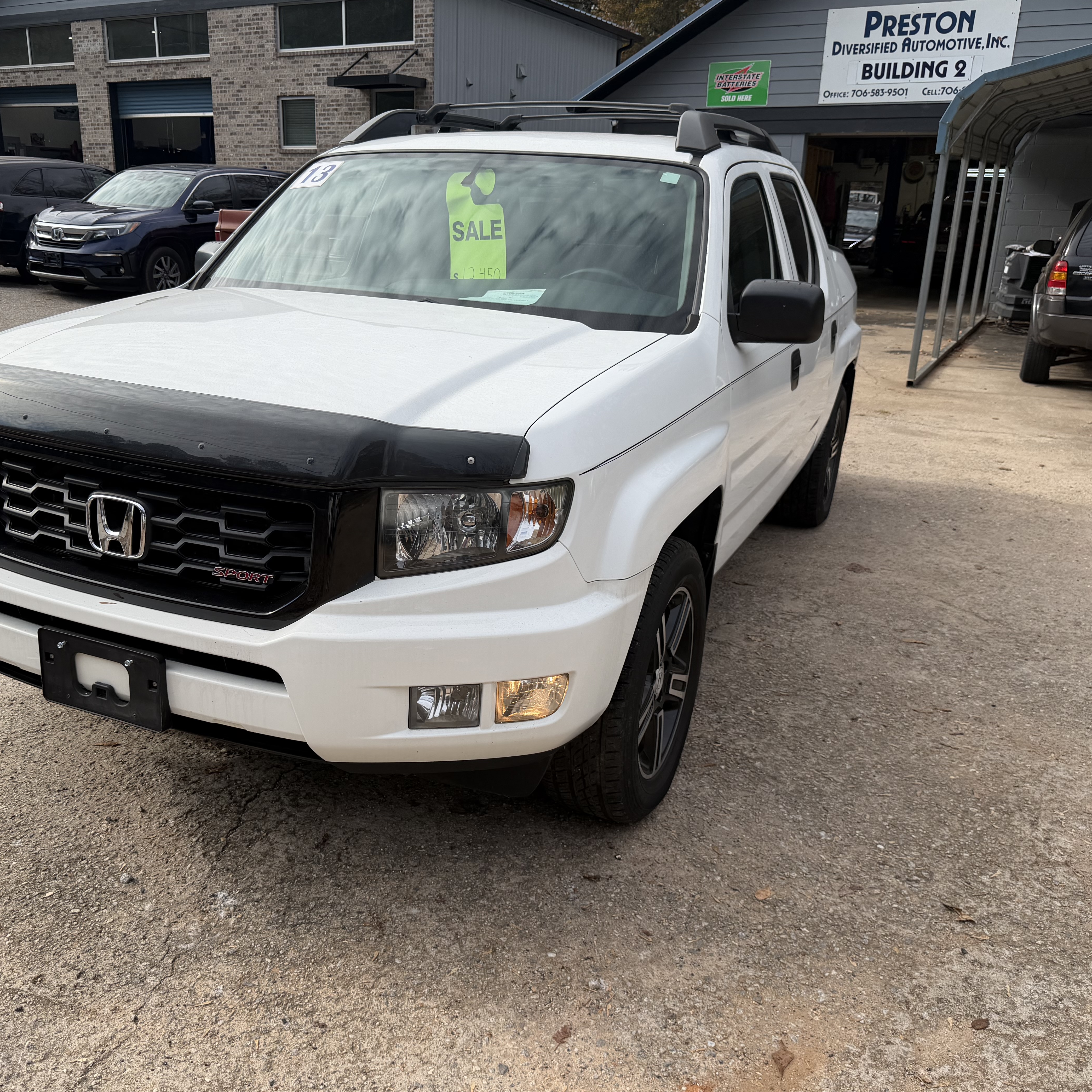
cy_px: 553
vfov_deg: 55.6
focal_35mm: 29
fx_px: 1035
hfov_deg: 55.5
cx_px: 481
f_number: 1.78
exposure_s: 1/3145
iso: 80
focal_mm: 6.76
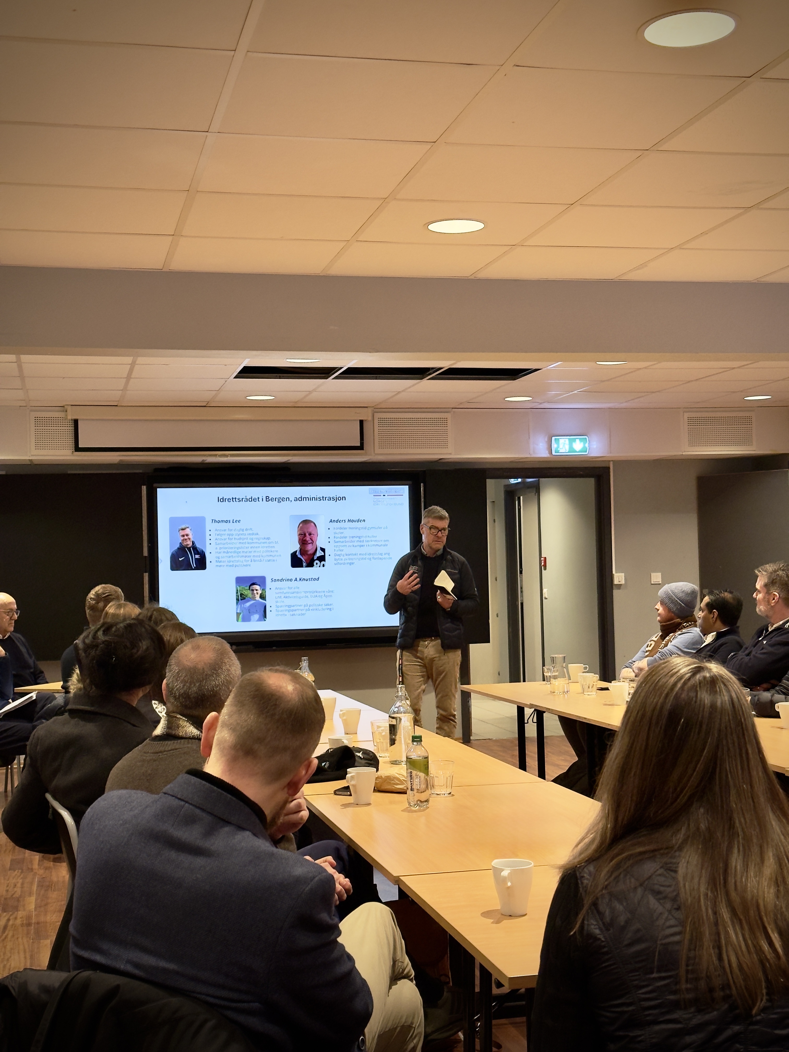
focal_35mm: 48
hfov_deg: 30.3
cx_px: 394
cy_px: 526
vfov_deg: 39.7
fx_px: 1459
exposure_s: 1/100
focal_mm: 6.76
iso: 50
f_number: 1.78
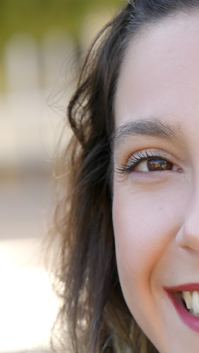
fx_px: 3441
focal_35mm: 367
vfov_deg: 5.8
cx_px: 209
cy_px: 474
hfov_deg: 3.3
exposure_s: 1/125
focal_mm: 70
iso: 100
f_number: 4
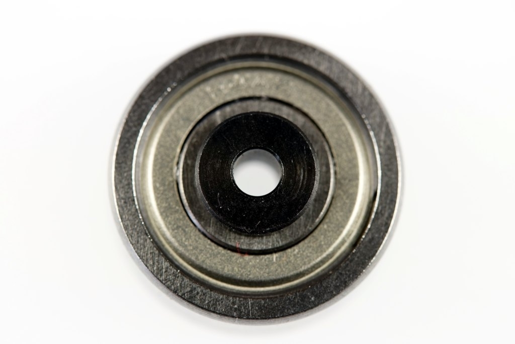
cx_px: 258
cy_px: 172
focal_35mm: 90
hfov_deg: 22.6
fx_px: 1288
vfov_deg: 15.2
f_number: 4.5
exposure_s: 1/125
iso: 400
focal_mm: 60
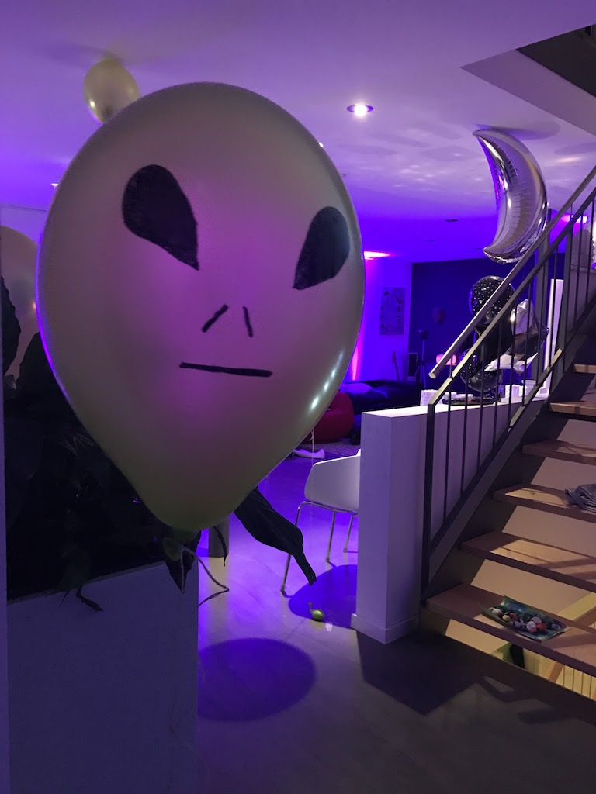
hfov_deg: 49.7
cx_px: 298
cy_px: 397
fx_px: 643
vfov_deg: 63.4
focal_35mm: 28
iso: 80
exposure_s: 1/4
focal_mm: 3.99
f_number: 1.8
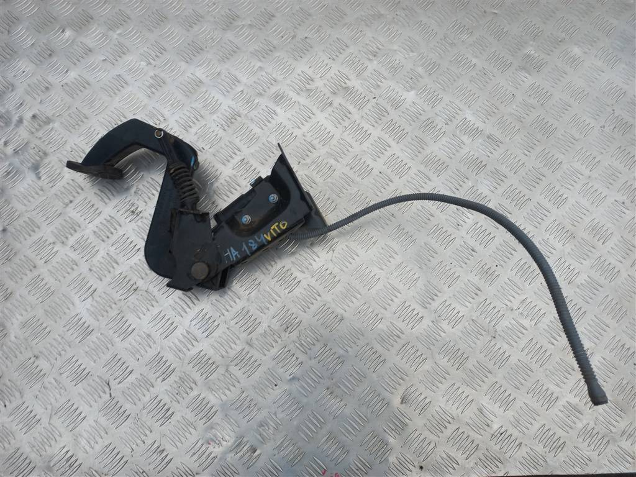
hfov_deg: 69.4
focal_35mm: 25
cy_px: 238
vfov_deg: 54.9
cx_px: 318
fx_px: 459
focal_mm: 4.6
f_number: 1.8
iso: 32
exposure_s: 1/50
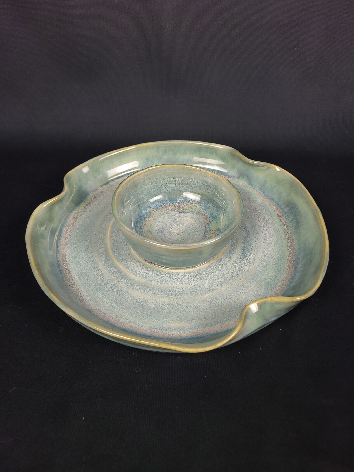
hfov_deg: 53.1
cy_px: 236
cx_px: 177
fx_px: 355
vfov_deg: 67.3
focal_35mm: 26
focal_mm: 5.4
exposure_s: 1/60
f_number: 1.8
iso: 64
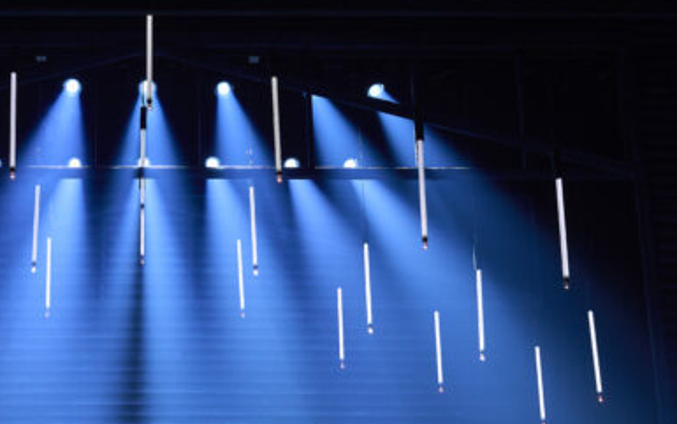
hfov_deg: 32.6
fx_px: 1126
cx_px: 146
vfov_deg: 20.9
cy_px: 366
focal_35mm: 61
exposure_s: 1/320
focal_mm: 30
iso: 1600
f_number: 5.6
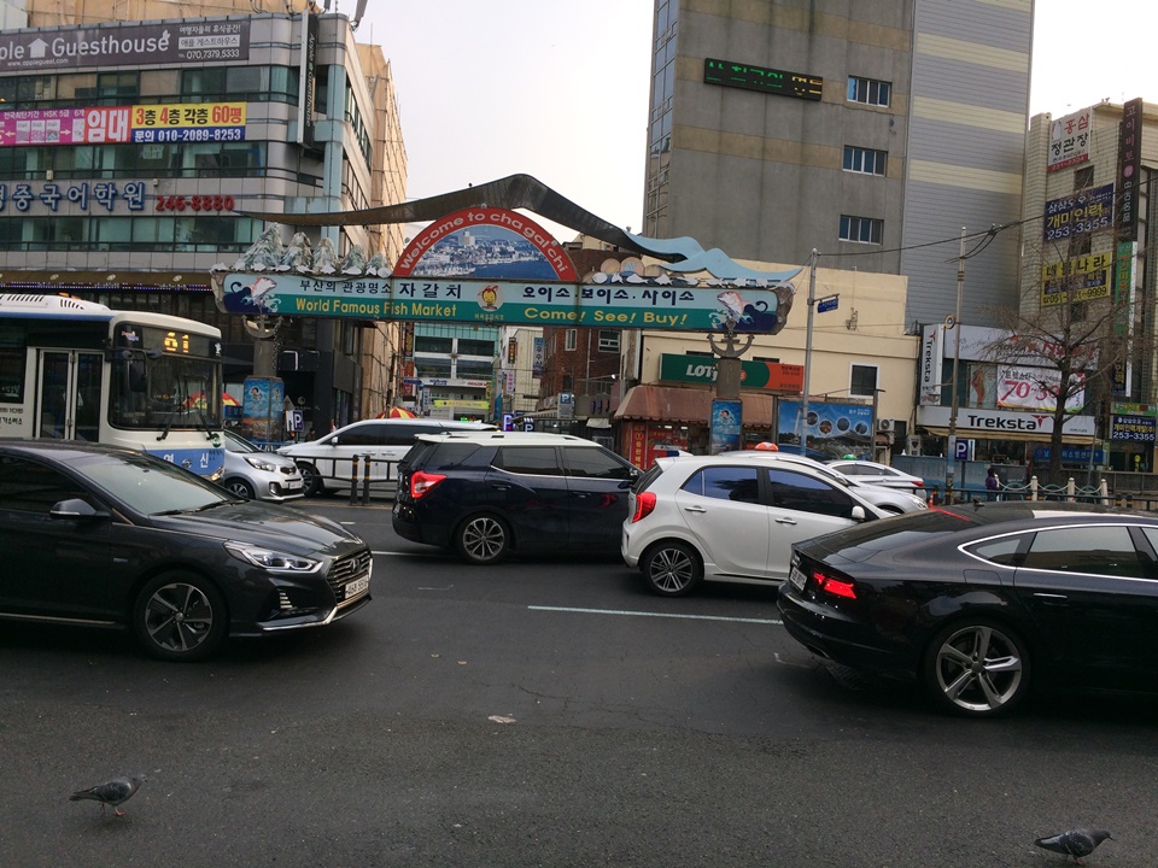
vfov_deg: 48.2
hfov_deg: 61.7
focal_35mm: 29
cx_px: 579
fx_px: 970
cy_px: 434
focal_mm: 4.15
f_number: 2.2
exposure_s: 1/578
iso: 32
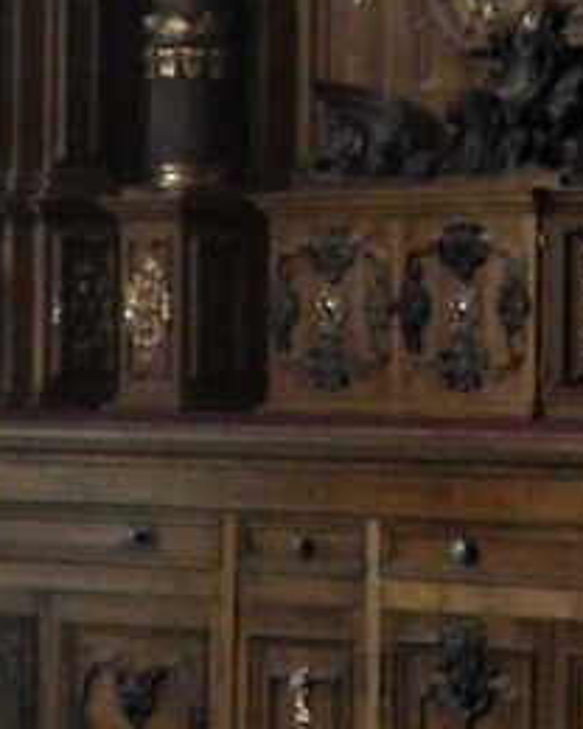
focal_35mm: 312
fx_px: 6729
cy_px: -196
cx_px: 2304
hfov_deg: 4.6
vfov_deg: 6.2
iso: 1800
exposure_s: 1/15
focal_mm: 24
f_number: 3.8
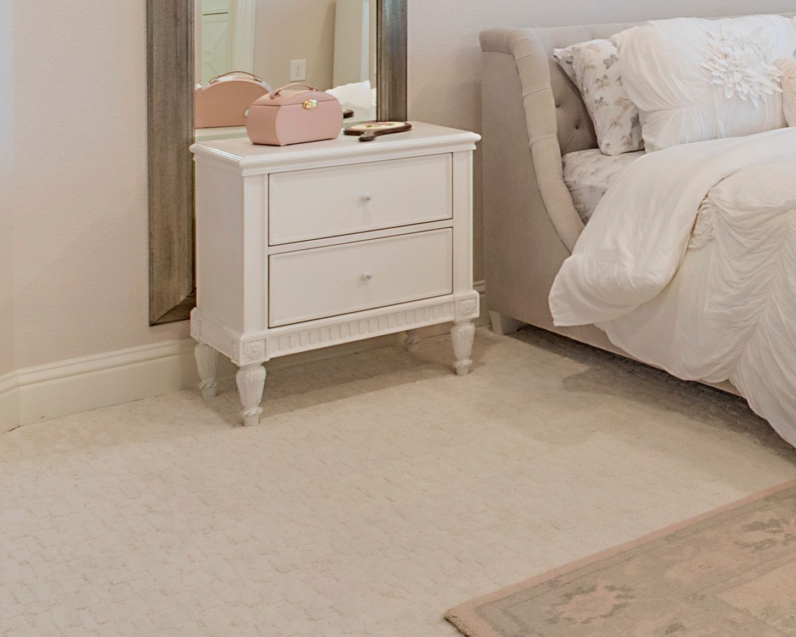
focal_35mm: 54
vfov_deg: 25.7
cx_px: 1174
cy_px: -86
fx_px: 1272
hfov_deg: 26.2
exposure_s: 1/10
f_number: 11
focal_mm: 10
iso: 100
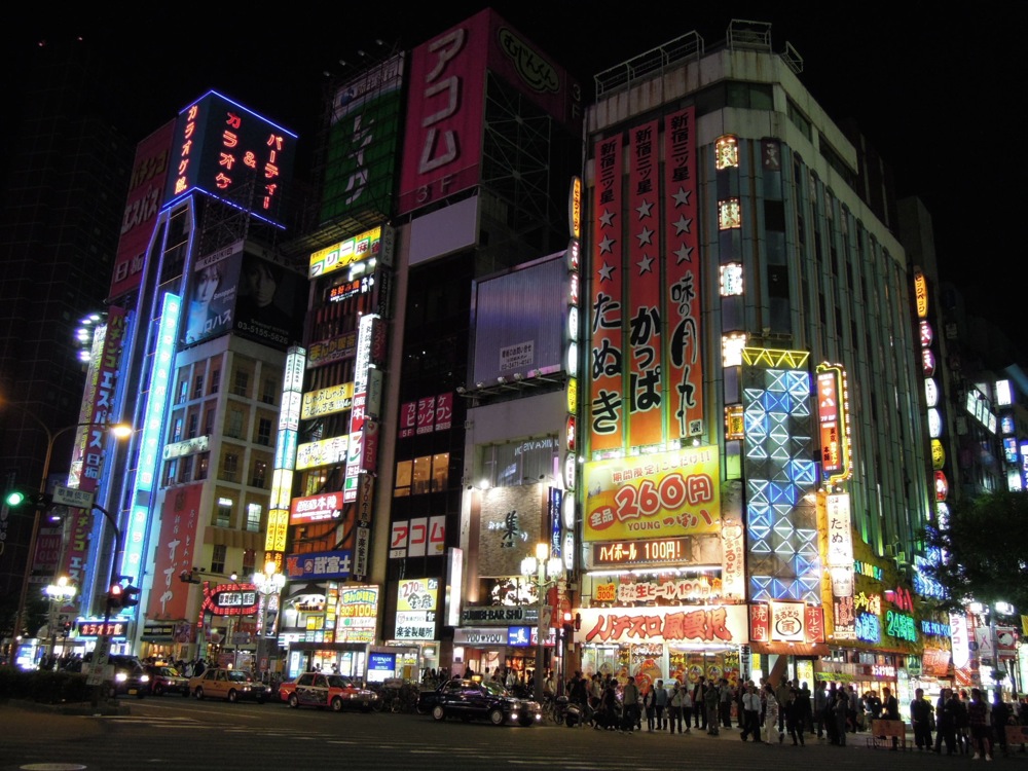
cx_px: 514
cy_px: 386
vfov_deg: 45.4
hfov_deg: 58.4
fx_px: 921
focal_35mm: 31
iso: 400
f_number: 3
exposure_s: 1/50
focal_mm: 5.5
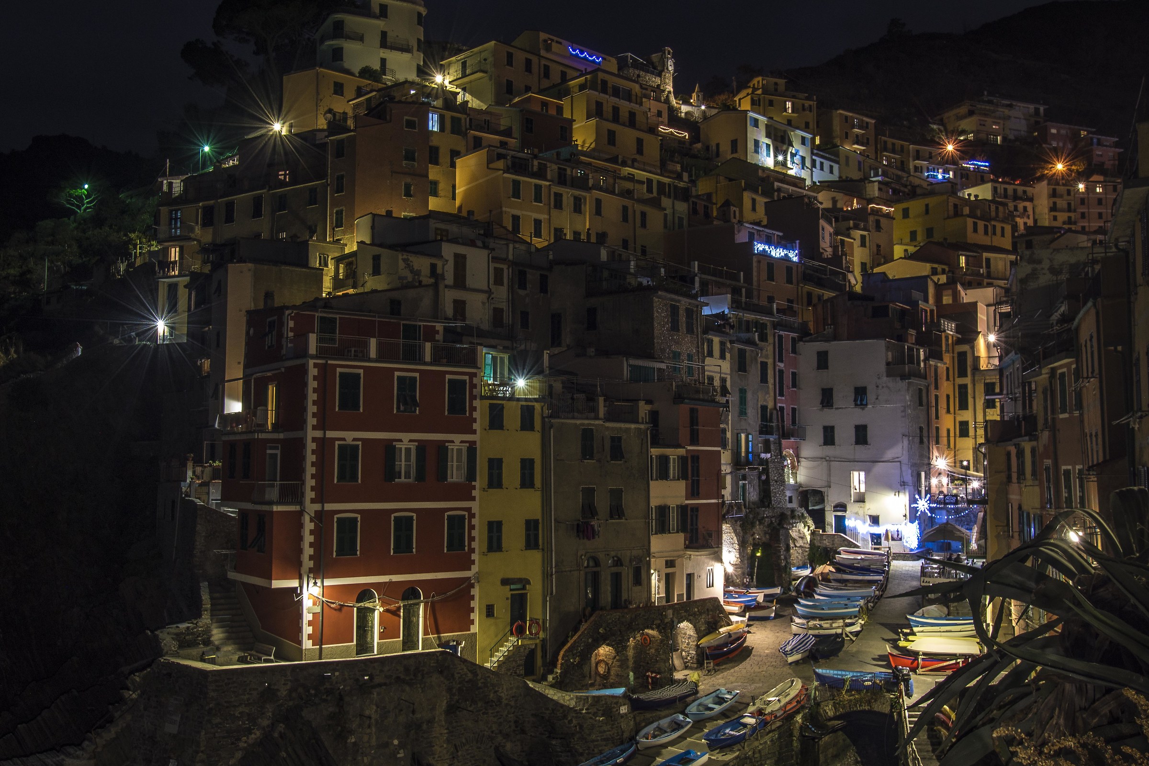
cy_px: 383
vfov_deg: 43.6
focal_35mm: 30
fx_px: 957
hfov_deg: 61.9
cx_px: 574
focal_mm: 20
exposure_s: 20
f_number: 9
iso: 100
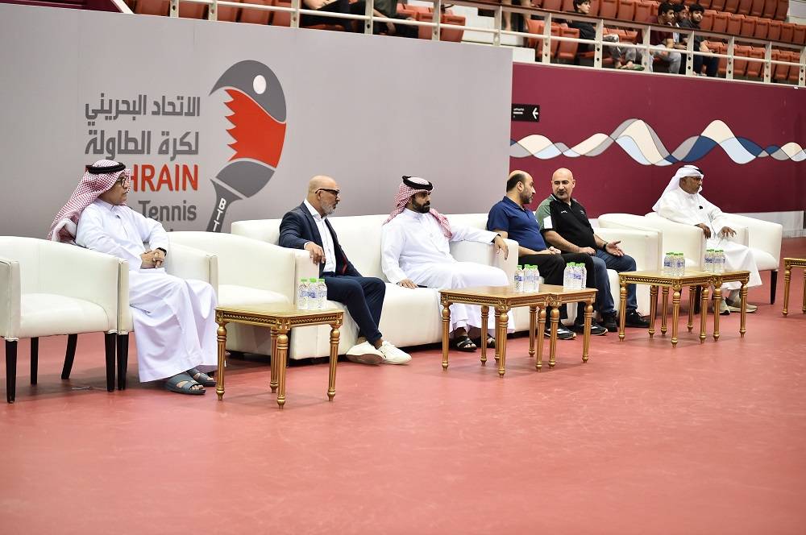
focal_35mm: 80
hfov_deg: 25.4
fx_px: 1789
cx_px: 403
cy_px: 268
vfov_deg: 17.0
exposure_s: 1/320
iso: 2500
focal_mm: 80
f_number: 2.8
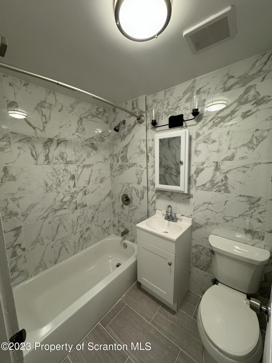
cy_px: 182
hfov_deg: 85.7
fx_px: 147
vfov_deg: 102.1
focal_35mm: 14
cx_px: 136
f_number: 2.2
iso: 250
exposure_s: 1/120
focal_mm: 2.22
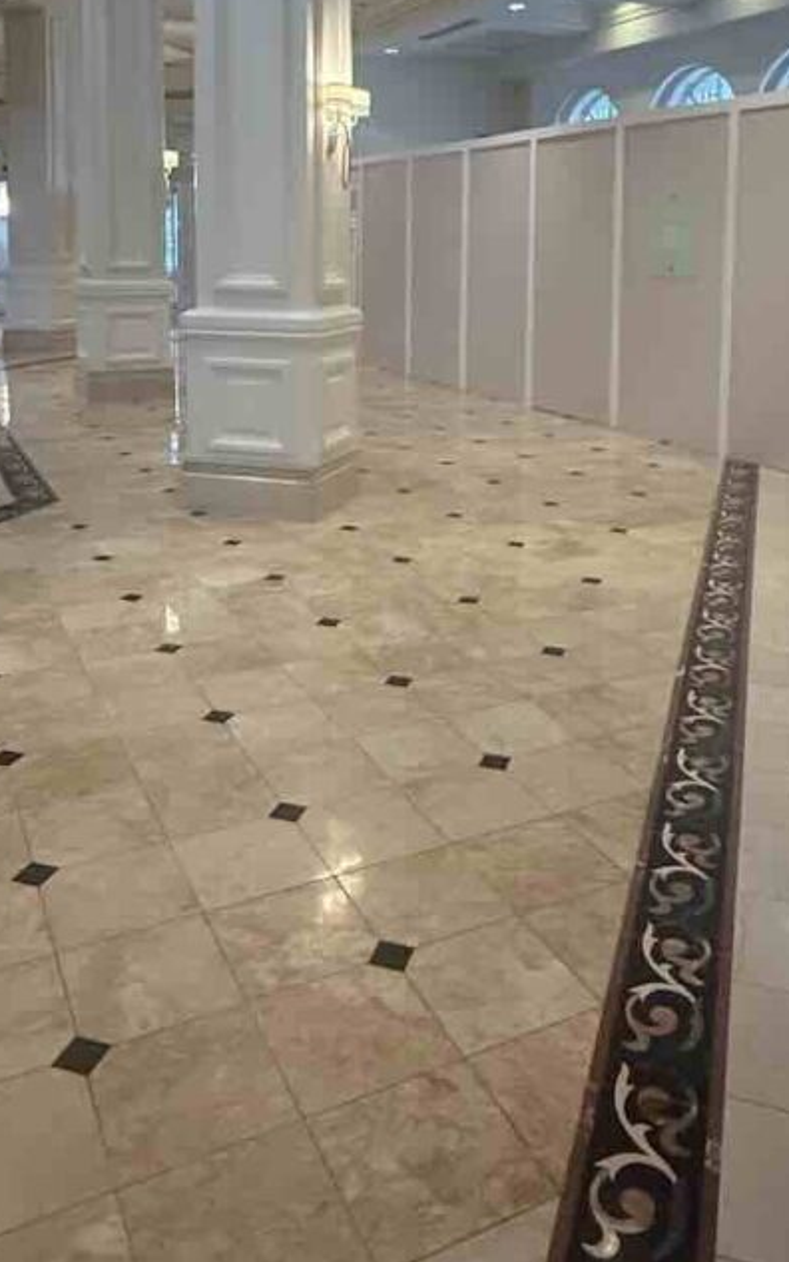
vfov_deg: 56.9
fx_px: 1100
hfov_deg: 39.4
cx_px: 418
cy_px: 330
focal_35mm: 32
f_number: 2.2
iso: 500
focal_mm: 2.22
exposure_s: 1/120
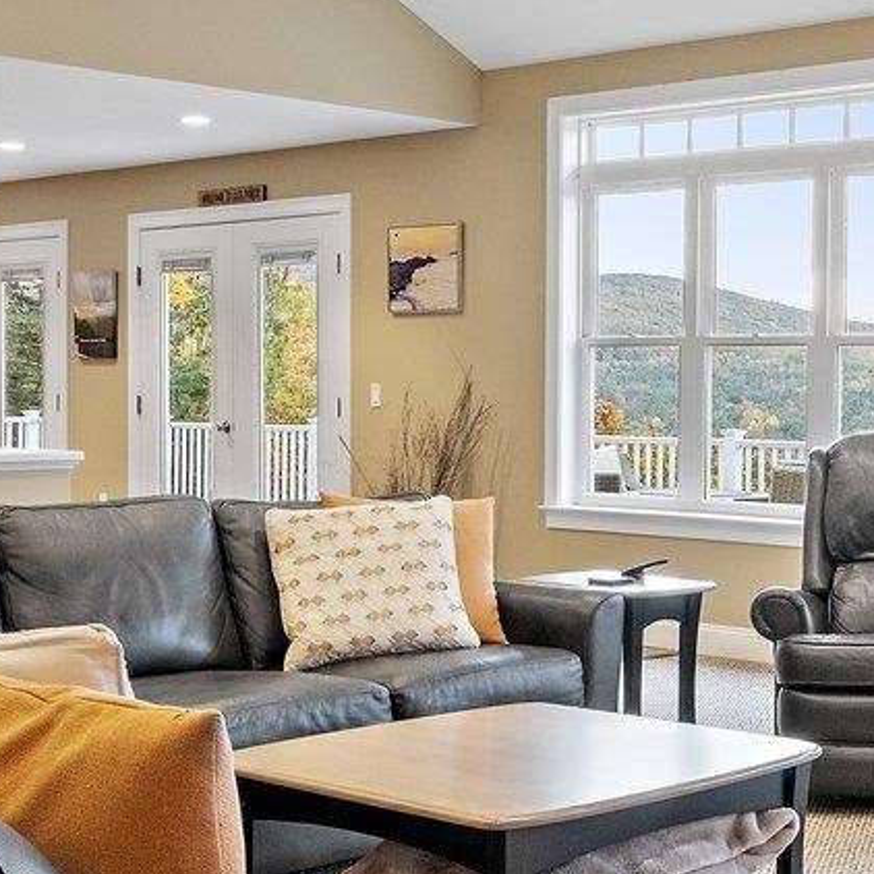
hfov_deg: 25.2
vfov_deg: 26.1
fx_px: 1885
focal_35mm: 66
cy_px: 403
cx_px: 814
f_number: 8
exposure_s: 1/3
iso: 500
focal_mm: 10.5
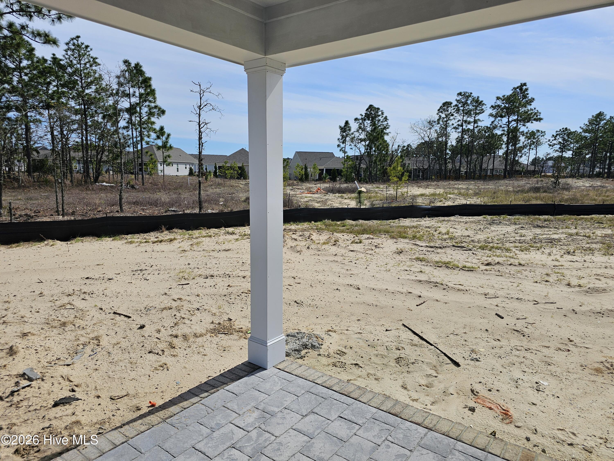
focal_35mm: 23
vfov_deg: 58.9
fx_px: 408
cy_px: 230
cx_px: 307
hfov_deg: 73.9
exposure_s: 1/1614
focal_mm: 6.3
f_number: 1.7
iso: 10
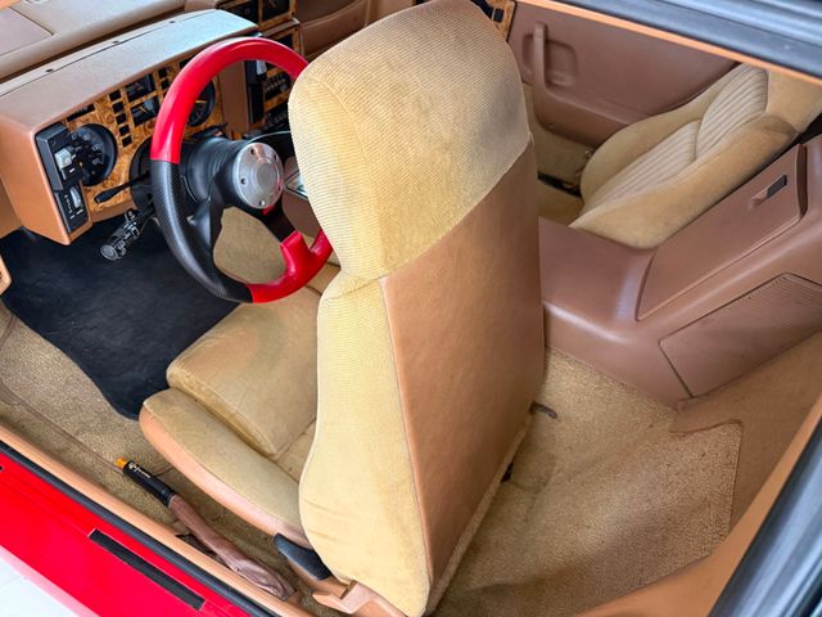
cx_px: 411
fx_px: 570
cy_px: 308
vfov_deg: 56.8
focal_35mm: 24
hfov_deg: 71.6
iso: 640
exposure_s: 1/60
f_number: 1.78
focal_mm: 6.76
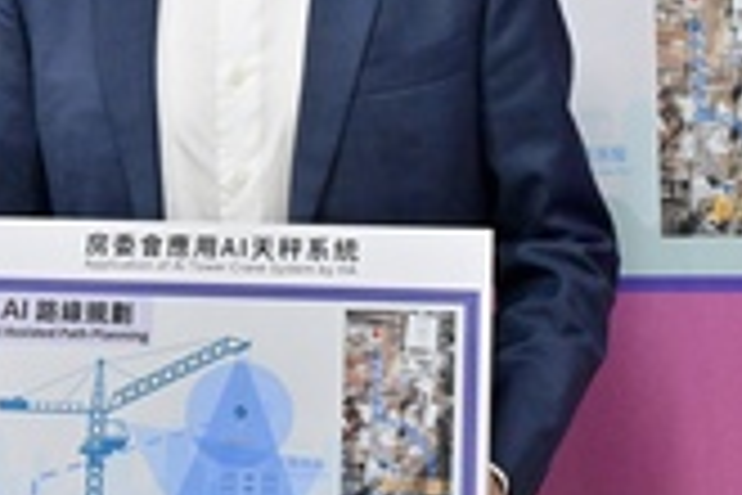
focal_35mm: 164
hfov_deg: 11.9
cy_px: -140
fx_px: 3380
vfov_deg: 8.3
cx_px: -400
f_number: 10
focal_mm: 45
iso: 3200
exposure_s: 1/160
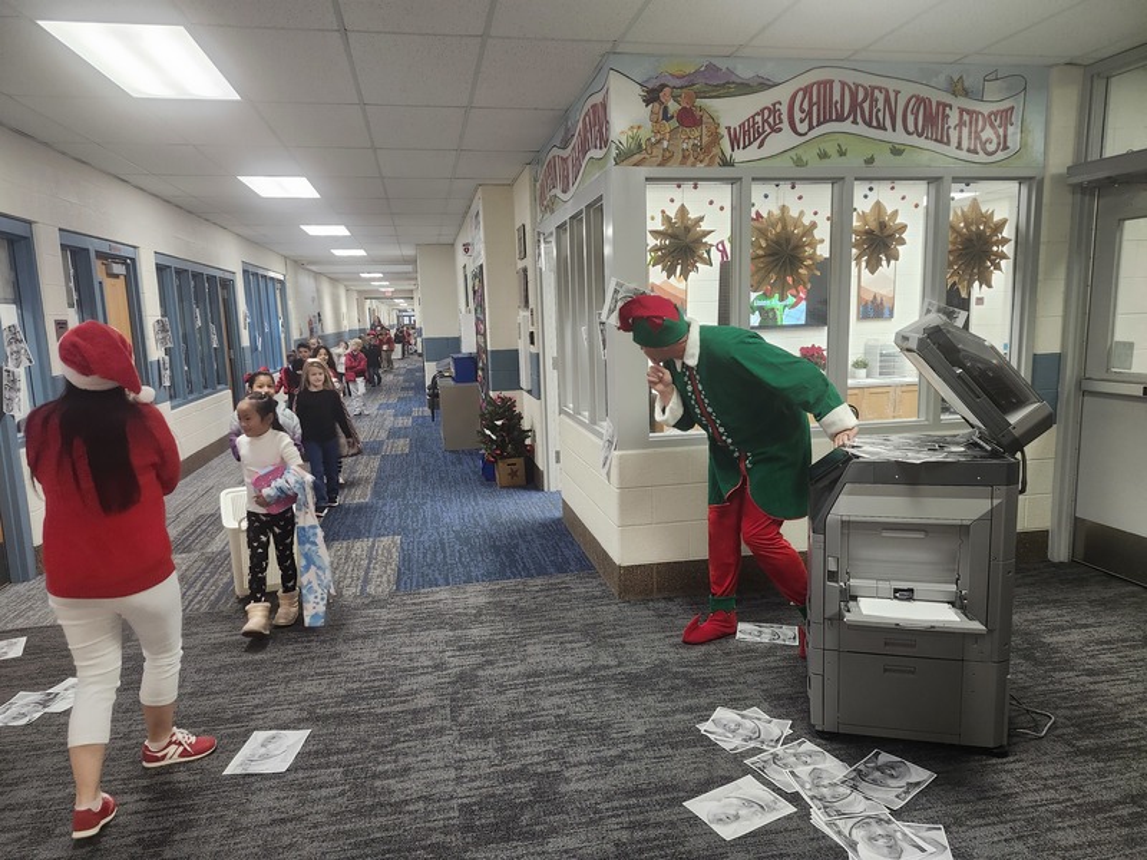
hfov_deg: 73.9
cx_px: 574
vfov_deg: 58.9
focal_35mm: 23
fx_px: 762
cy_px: 430
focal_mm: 5.54
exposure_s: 1/120
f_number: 1.8
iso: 640
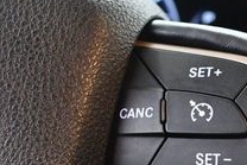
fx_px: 762
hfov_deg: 18.0
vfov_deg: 12.1
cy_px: 202
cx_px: 239
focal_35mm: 111
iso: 4000
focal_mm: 18
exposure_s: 1/60
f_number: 3.5
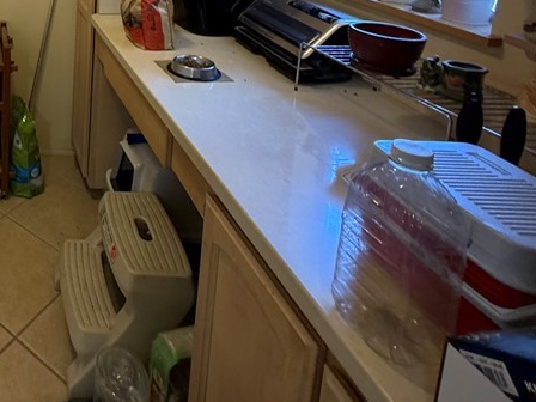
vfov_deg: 36.8
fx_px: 495
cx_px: -43
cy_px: -45
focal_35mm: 32
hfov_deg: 44.5
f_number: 2.2
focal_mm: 2.22
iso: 160
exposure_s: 1/30
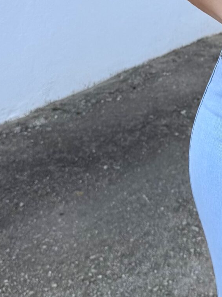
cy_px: -46
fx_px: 693
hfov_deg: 16.6
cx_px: 332
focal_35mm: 81
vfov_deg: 22.5
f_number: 1.78
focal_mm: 6.76
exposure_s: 1/1250
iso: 100
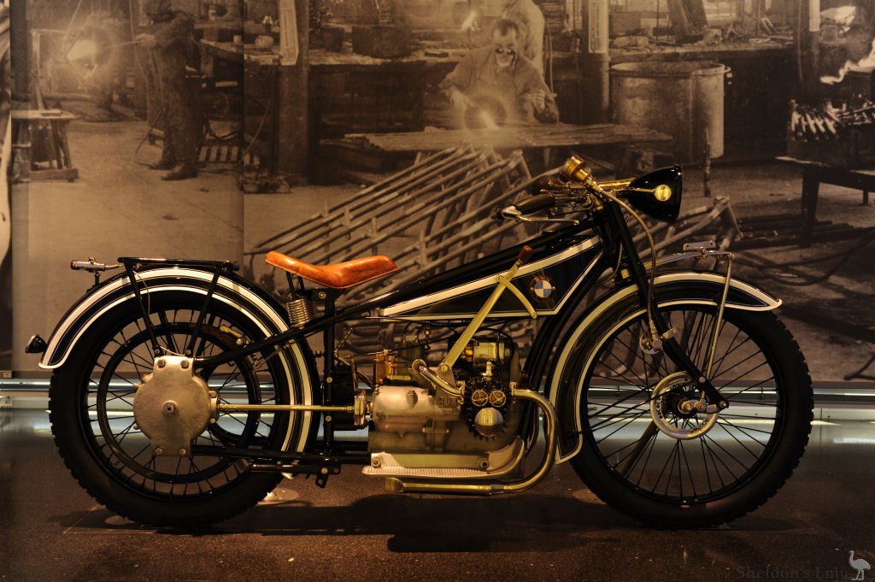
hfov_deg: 48.5
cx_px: 438
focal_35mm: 40
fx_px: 971
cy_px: 291
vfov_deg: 33.3
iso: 800
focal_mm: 40
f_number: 5
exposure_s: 1/200
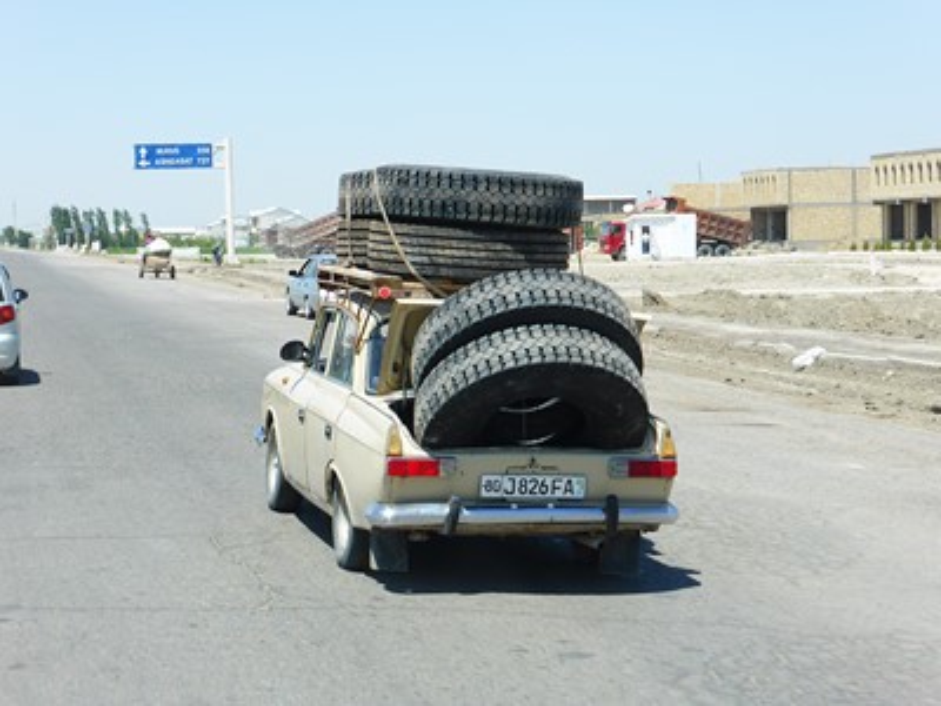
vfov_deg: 18.7
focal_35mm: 79
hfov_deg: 24.7
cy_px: 353
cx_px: 470
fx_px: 2148
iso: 100
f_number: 5.1
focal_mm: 14.2
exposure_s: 1/400
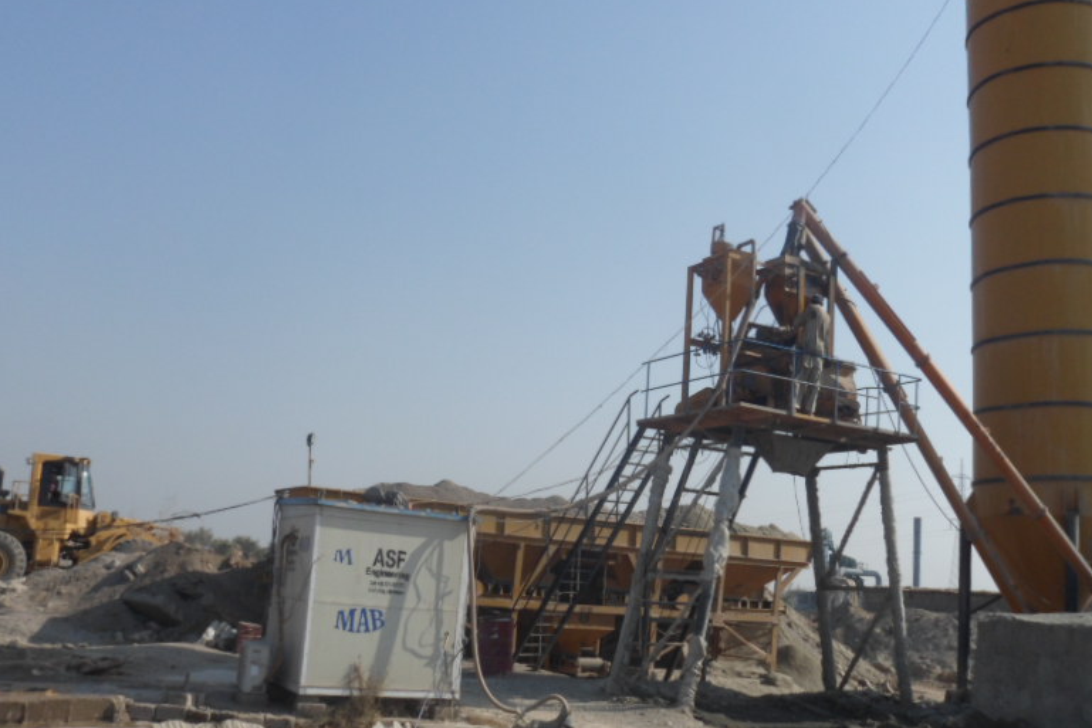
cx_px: 613
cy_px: 392
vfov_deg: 36.9
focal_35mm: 36
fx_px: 1092
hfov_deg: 53.0
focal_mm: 4.9
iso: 80
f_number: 9.4
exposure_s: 1/180
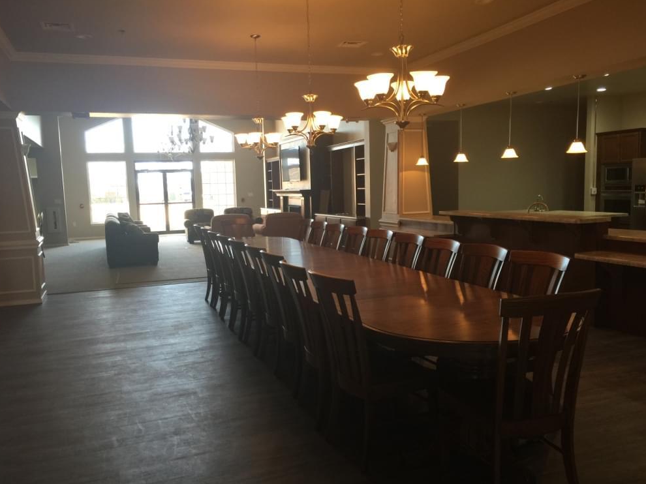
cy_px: 247
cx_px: 314
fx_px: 560
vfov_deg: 46.8
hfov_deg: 60.0
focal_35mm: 30
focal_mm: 4.15
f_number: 2.2
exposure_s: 1/30
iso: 32
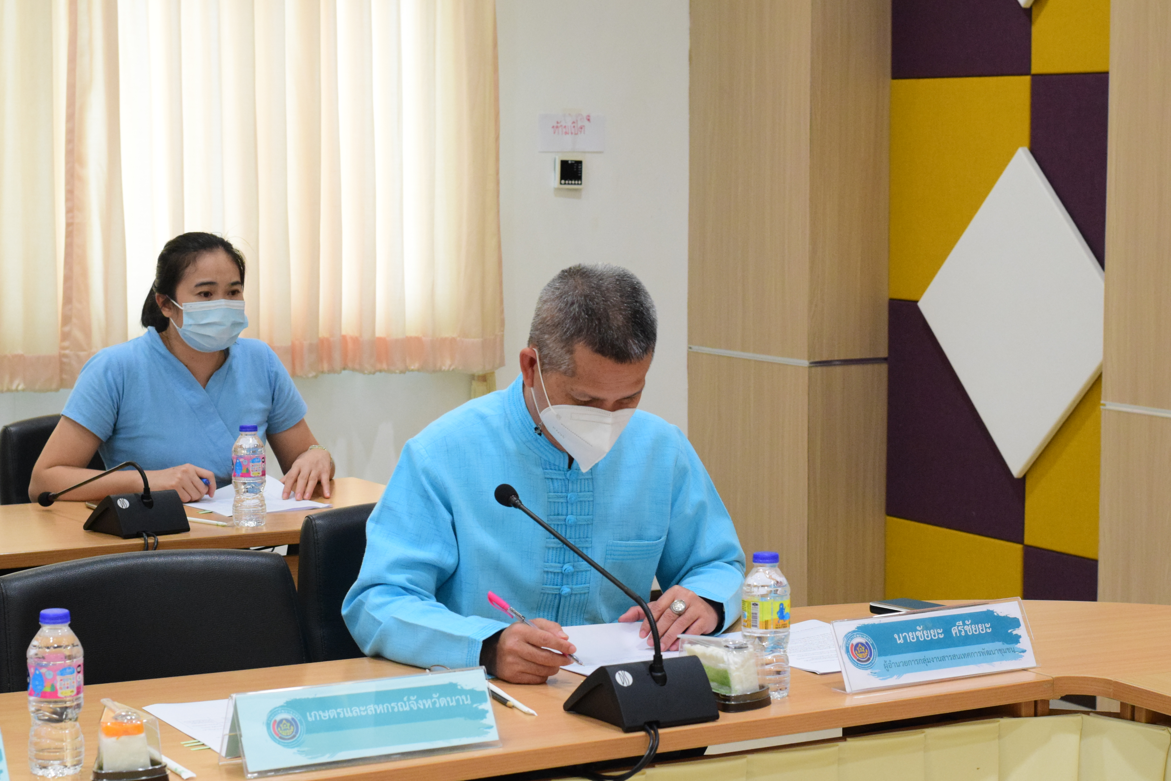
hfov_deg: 27.0
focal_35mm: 75
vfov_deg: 18.2
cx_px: 586
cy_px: 390
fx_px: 2440
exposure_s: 1/80
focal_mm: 50
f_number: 7.1
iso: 3200
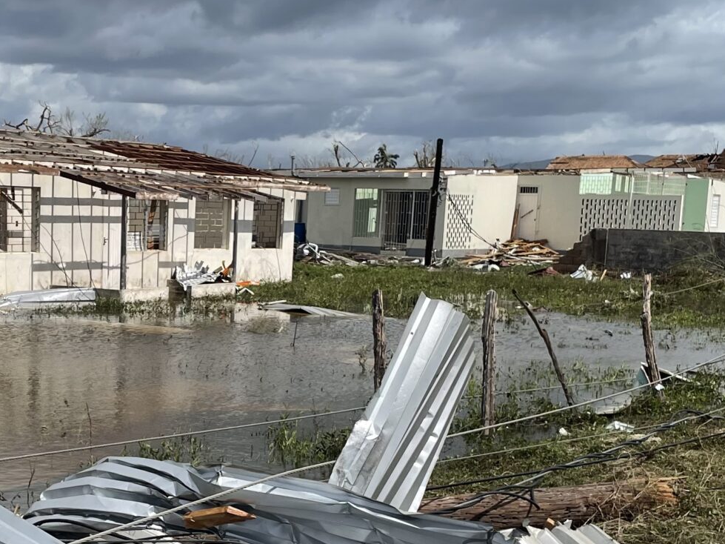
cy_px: 461
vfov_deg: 21.3
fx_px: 1424
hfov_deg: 28.1
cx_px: 165
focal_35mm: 68
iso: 32
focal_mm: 4.2
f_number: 1.6
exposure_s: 1/6494
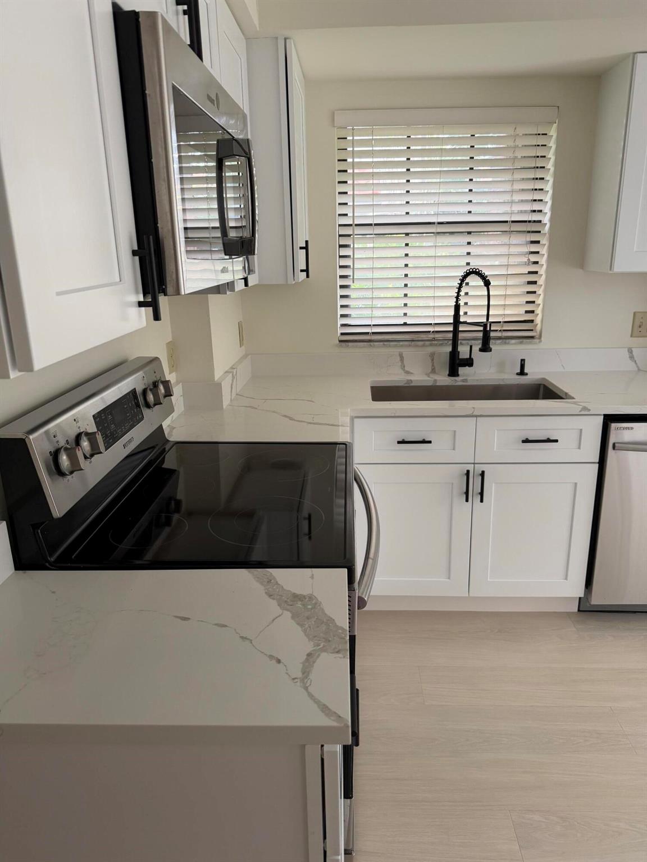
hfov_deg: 56.8
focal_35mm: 24
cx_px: 324
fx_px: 598
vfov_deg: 71.6
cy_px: 431
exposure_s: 1/121
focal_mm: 6.76
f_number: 1.78
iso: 160
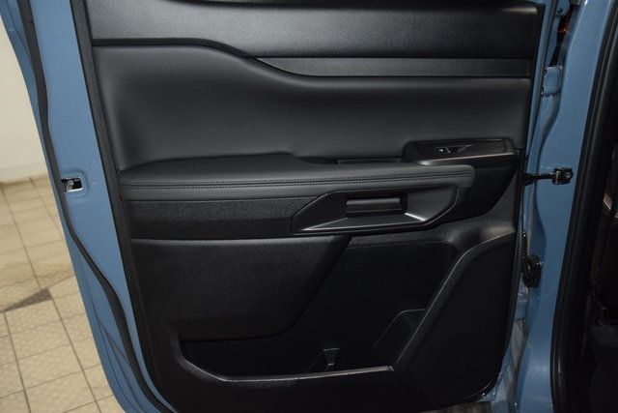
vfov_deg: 36.9
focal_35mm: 36
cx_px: 309
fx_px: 618
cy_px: 206
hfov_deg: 53.1
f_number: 3.8
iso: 1600
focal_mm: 24
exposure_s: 1/125
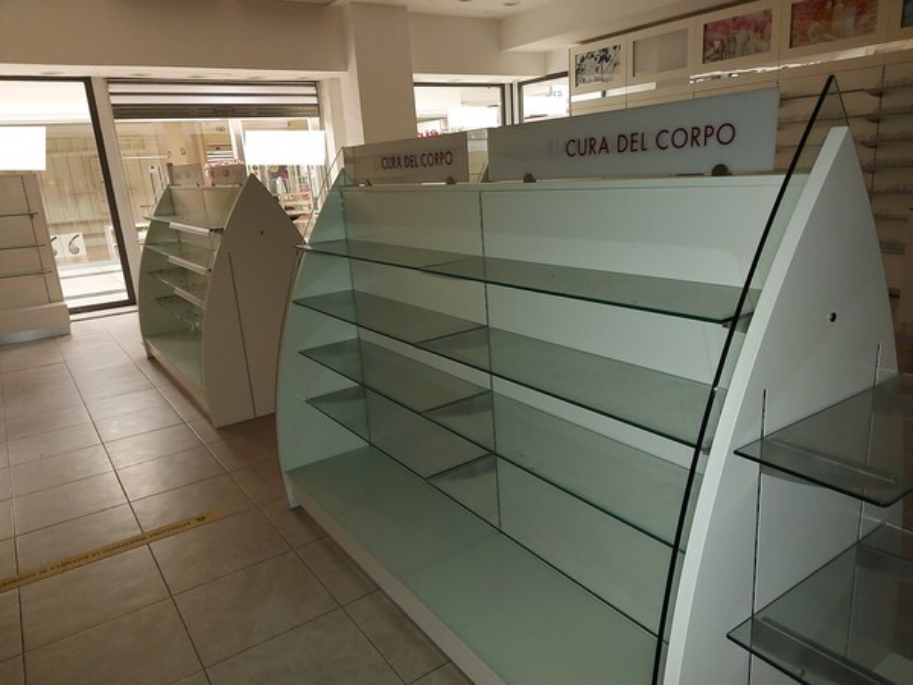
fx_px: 633
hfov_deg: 71.6
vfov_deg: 56.8
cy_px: 342
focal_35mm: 24
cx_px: 456
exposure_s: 1/25
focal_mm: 5.23
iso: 250
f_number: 1.8
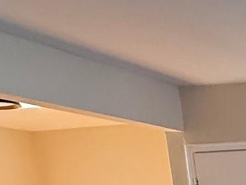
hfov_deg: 17.9
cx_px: 460
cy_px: 394
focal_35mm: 84
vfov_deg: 14.1
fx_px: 597
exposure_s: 1/99
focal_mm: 2.22
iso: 320
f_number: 2.2
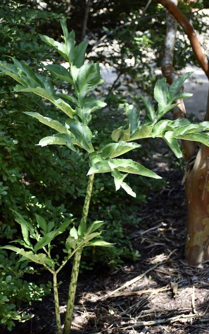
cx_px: 106
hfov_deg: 12.1
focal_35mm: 108
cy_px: 167
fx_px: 984
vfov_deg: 19.3
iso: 800
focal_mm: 70
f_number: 4.5
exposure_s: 1/1000
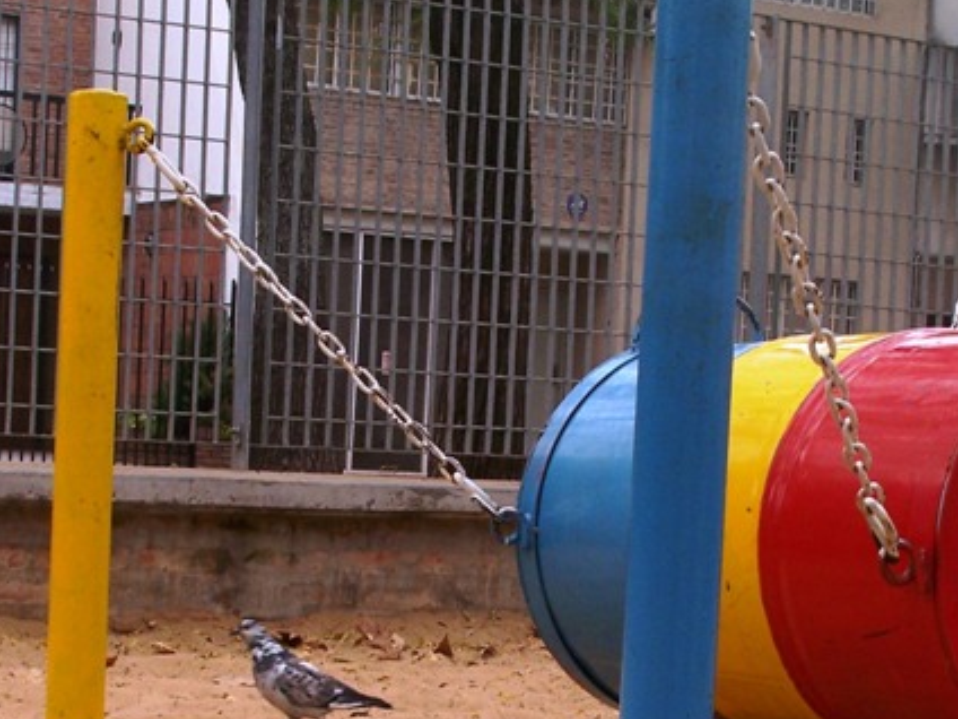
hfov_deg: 19.3
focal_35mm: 102
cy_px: 570
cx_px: 530
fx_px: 2823
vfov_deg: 14.4
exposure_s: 1/80
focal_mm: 9.3
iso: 80
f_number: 6.3
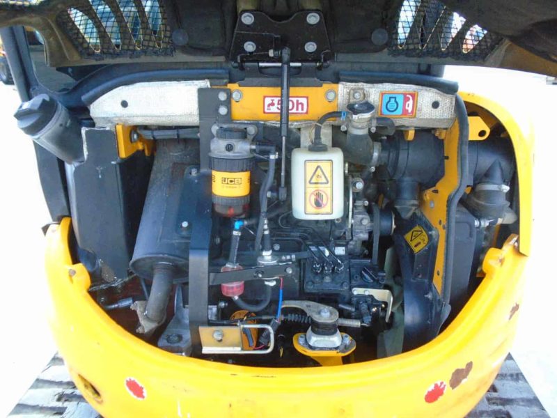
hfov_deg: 67.3
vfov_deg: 53.1
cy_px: 209
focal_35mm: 26
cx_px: 278
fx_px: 418
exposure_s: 1/250
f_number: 3.2
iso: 500
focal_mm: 4.6
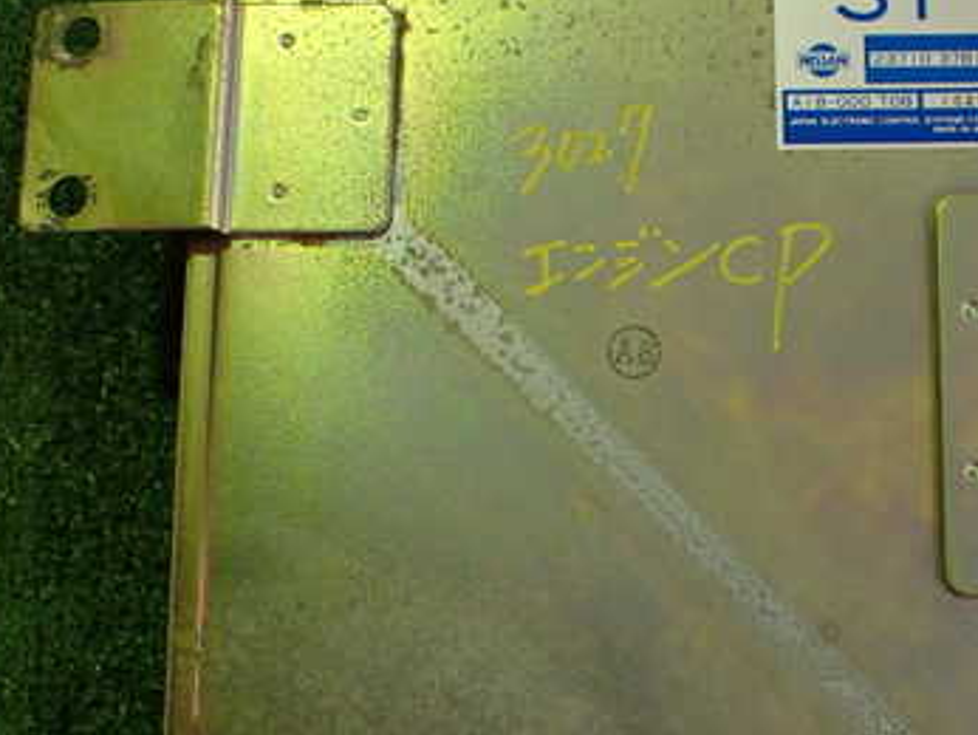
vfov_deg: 28.1
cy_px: 401
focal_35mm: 52
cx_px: 718
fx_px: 1470
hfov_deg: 36.1
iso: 500
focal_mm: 5.4
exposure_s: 1/125
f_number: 2.3
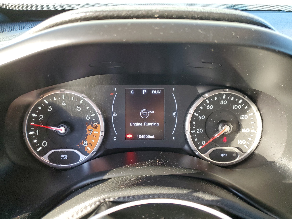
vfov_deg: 53.1
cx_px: 146
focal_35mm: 26
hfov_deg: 67.3
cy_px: 110
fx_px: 219
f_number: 1.5
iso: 97
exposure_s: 1/120
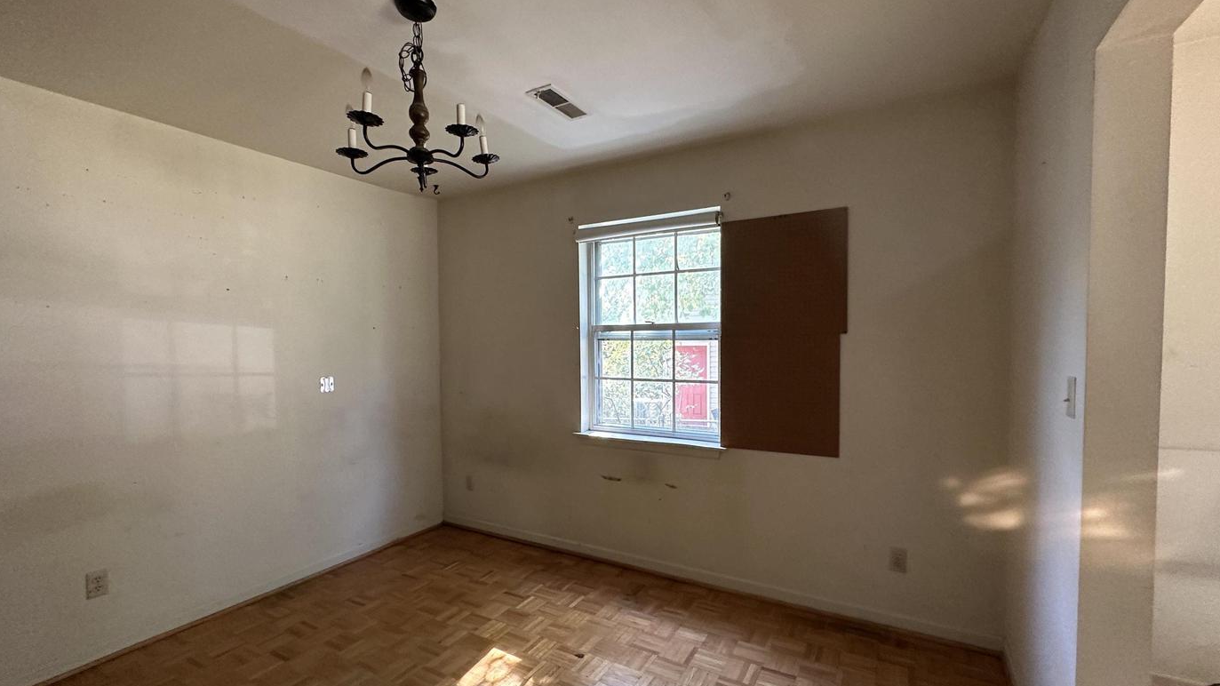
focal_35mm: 16
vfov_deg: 67.0
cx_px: 608
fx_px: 518
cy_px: 362
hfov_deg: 99.4
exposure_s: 1/60
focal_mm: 2.22
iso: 400
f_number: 2.2
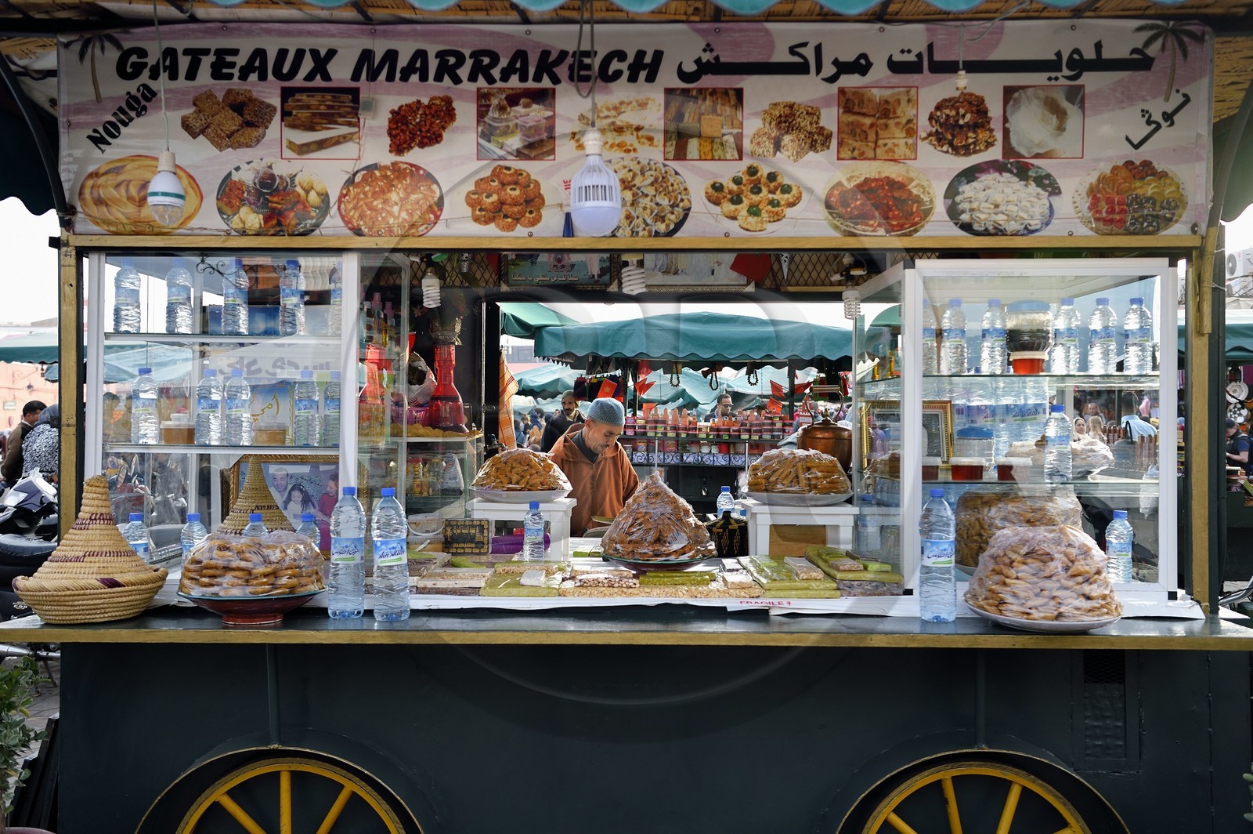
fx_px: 1113
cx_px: 626
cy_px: 417
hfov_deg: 58.8
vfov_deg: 41.0
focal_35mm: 32
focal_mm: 32
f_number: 4
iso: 200
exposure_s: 1/200
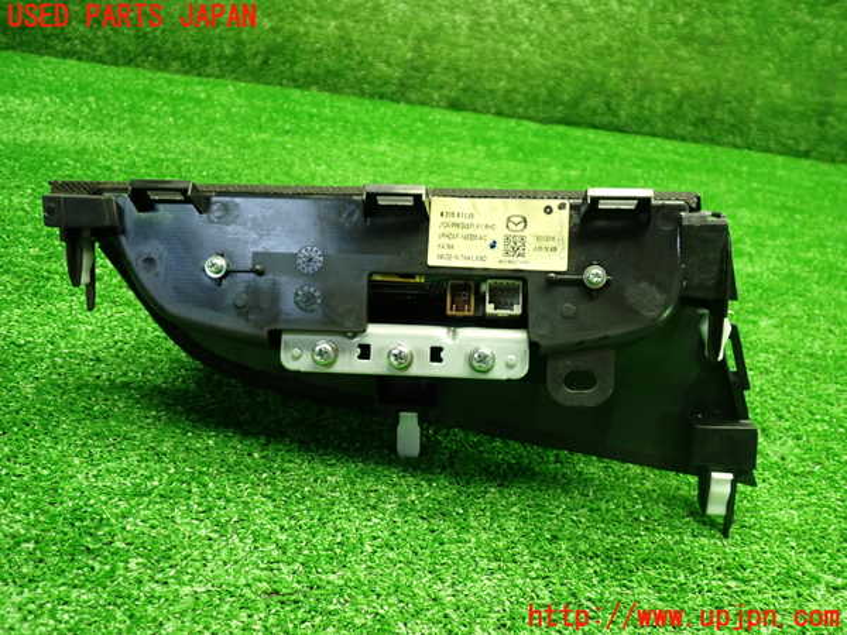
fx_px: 734
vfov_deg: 46.8
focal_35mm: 30
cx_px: 424
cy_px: 318
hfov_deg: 60.0
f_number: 2.3
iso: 320
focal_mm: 5.4
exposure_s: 1/30
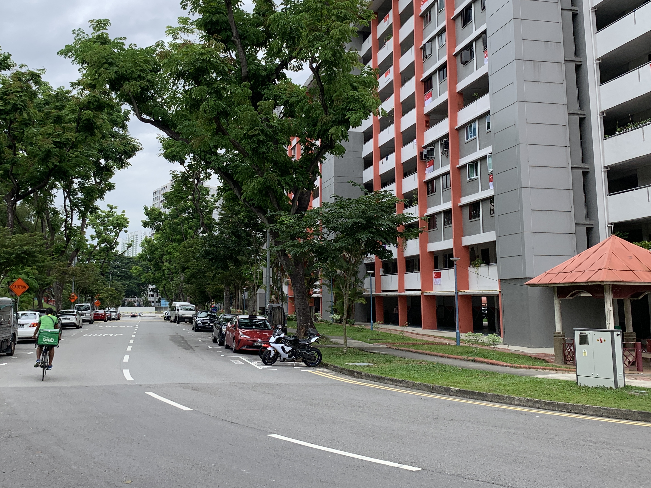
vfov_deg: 38.4
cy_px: 180
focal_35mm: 37
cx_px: 276
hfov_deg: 50.0
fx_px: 696
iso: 25
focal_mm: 4.25
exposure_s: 1/1043
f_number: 1.8
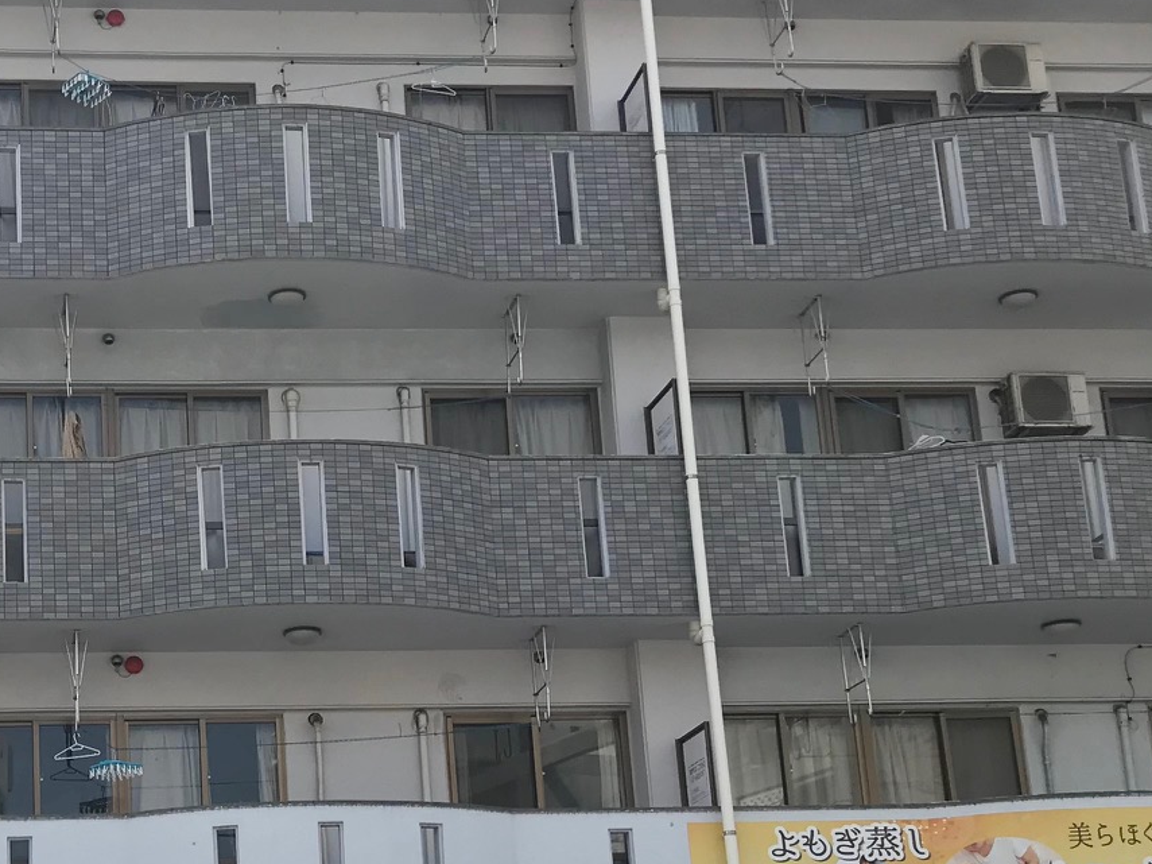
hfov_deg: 28.5
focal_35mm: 66
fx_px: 2196
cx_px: 155
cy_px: 665
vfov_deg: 22.0
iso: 20
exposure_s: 1/1650
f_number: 1.8
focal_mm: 3.99
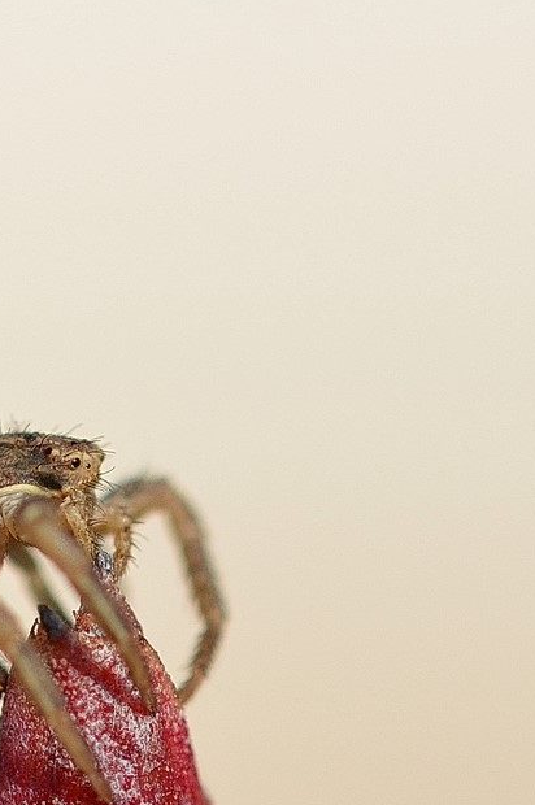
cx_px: 103
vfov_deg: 6.8
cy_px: 576
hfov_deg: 4.5
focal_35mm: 305
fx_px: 6813
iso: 400
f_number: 7.1
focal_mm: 105
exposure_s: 1/2000
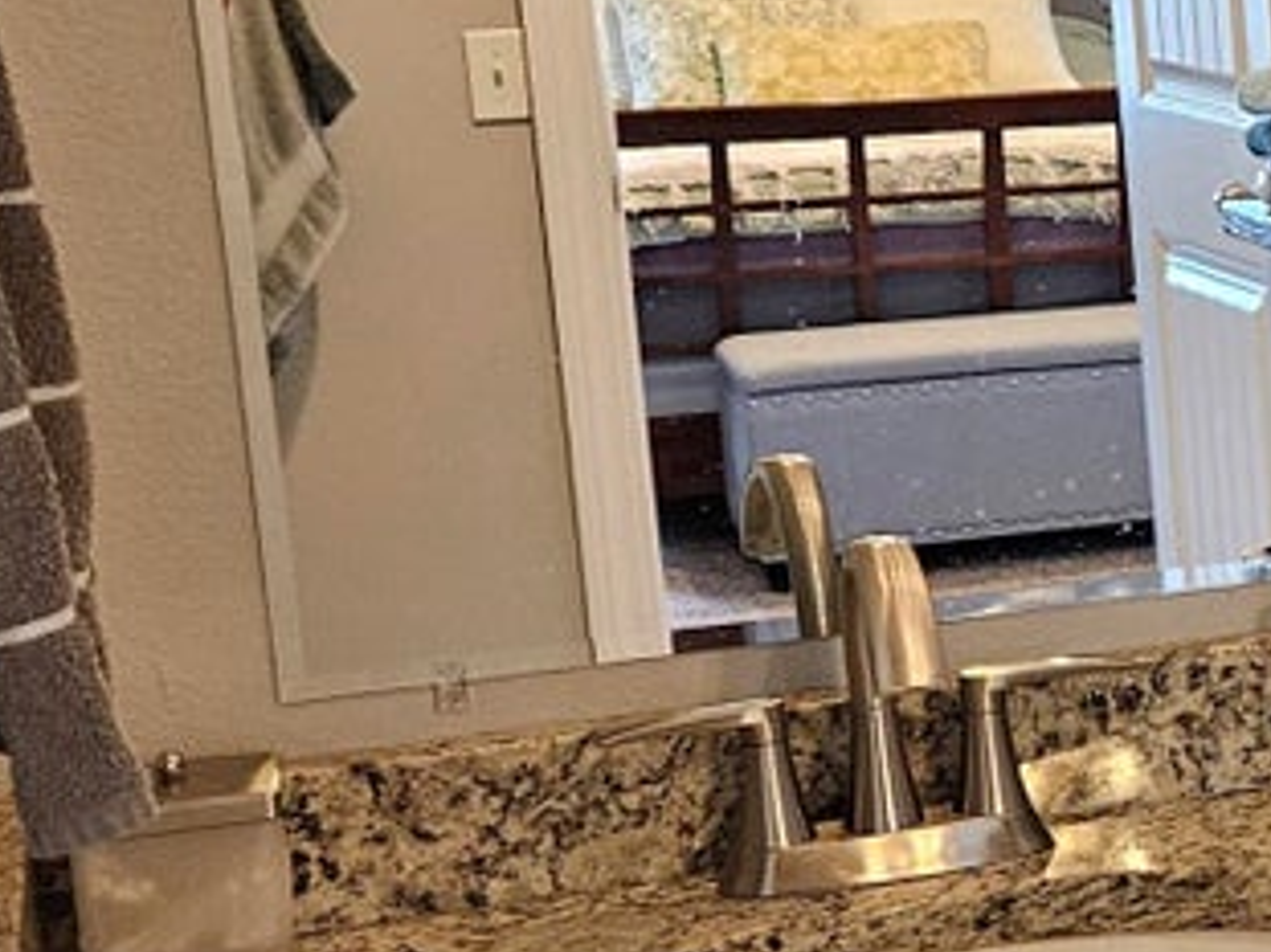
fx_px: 3707
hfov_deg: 16.8
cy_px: 474
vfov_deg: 14.6
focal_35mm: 101
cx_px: 2139
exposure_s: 1/60
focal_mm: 5.4
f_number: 1.8
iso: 640
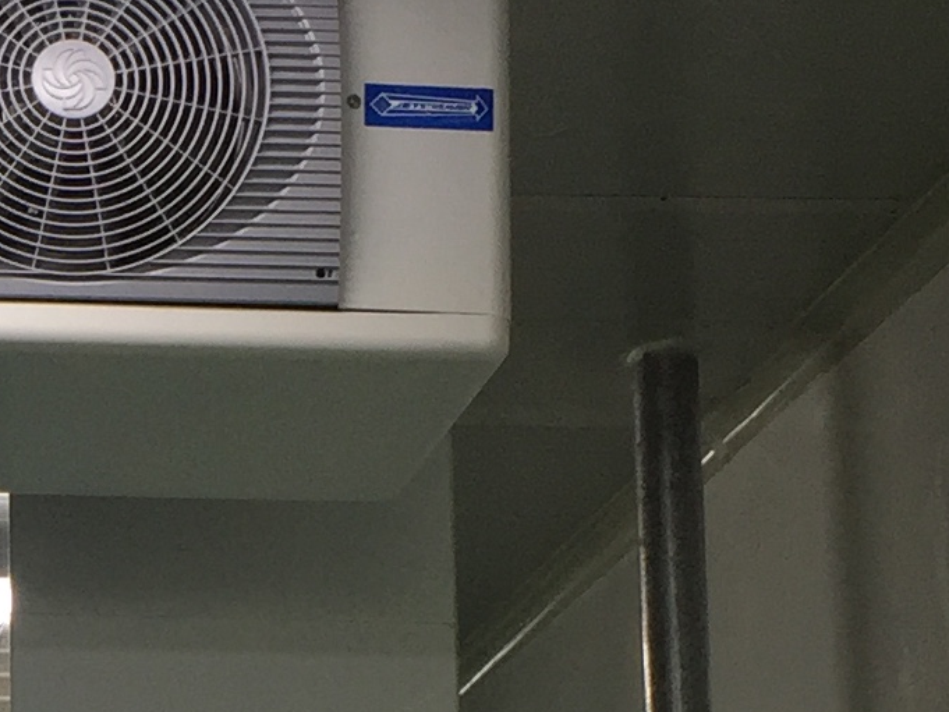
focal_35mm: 139
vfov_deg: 10.5
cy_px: 853
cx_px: -354
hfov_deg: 13.6
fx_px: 3811
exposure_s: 1/50
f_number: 2.2
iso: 40
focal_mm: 4.15
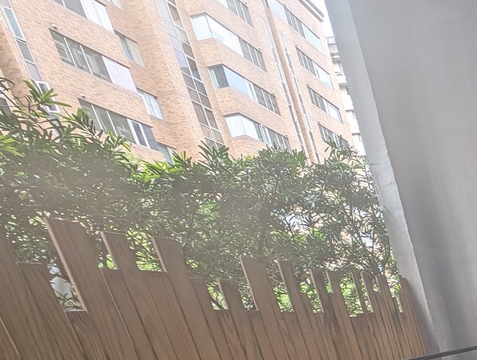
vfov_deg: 35.3
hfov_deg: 38.3
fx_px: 428
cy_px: 438
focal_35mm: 31
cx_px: 602
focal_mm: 2.23
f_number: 1.95
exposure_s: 1/55.5
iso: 51
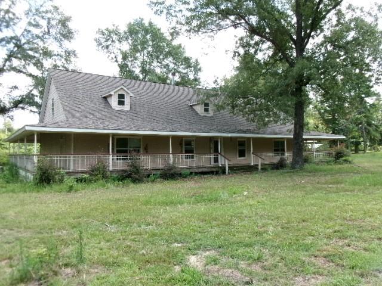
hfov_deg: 63.4
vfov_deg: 49.7
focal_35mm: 28
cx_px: 191
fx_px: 309
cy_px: 143
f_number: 3.9
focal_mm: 5.1
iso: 100
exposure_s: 1/200
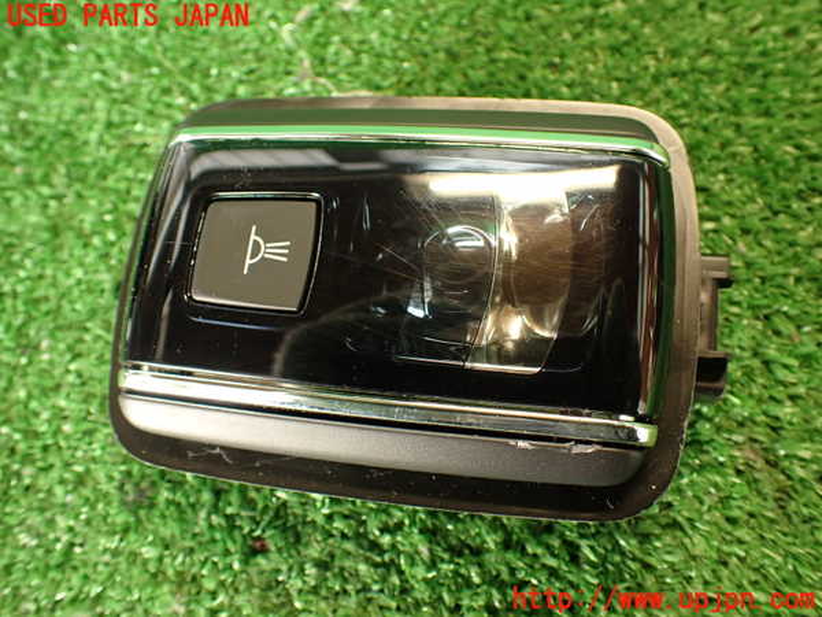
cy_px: 308
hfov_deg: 60.0
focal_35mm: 30
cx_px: 411
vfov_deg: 46.8
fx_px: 712
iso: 250
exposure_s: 1/30
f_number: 2.3
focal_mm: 5.4
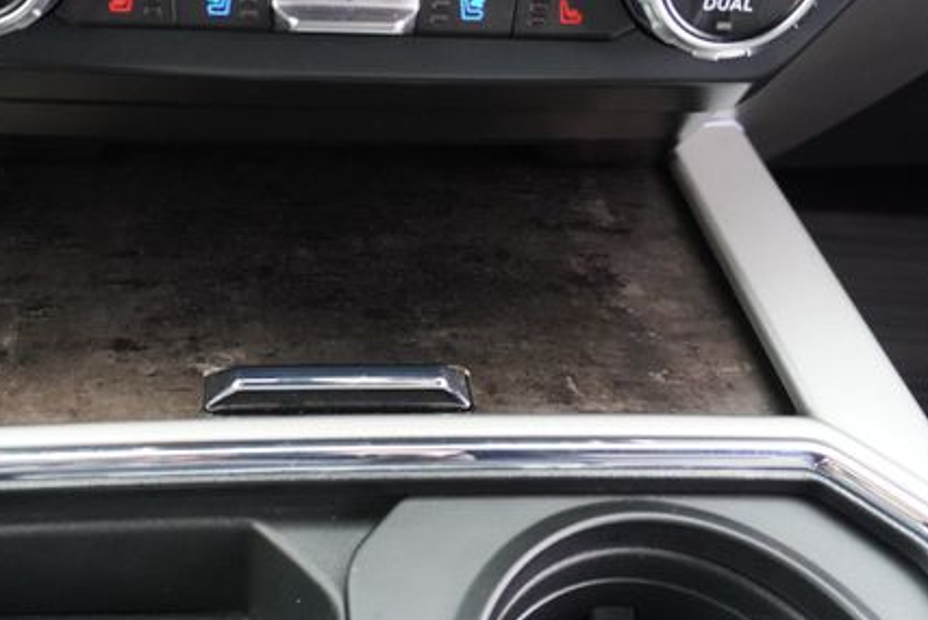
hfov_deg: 51.7
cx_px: 283
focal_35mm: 36
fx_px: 928
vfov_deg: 36.3
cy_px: 181
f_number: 3.5
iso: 2500
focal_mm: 16
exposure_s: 1/60
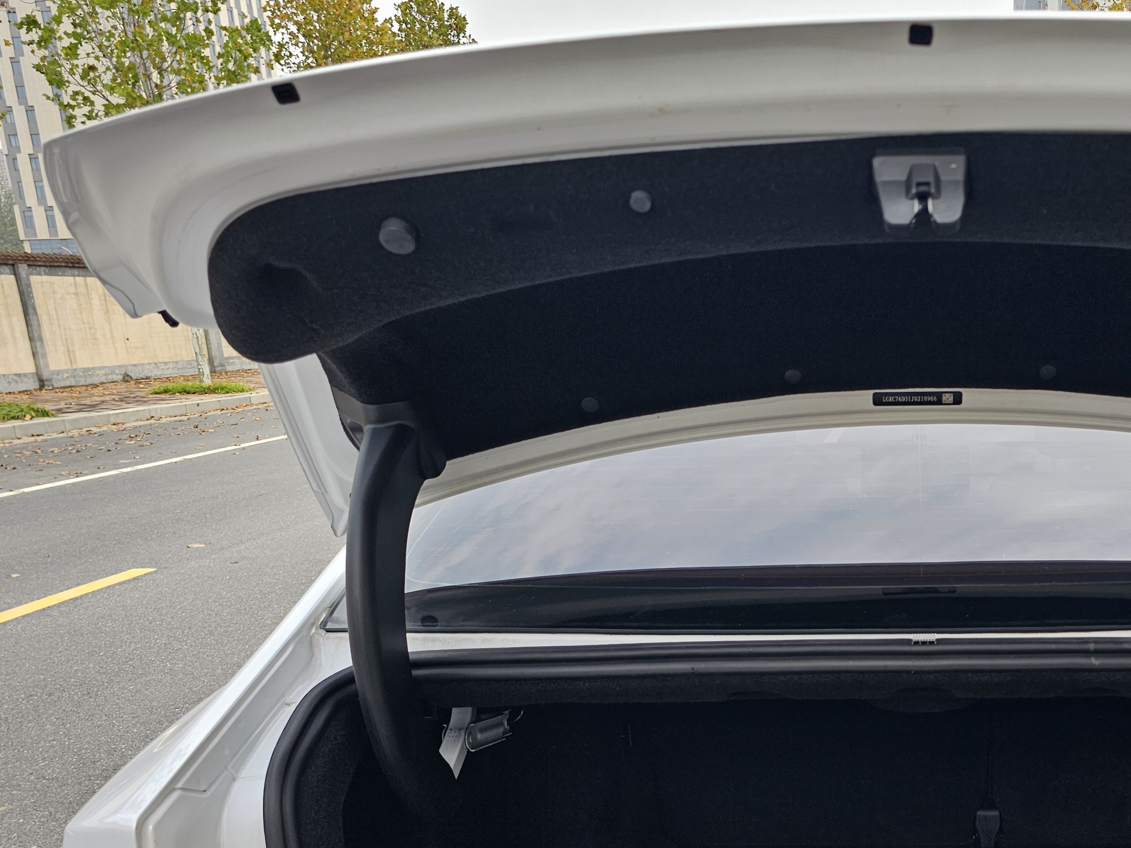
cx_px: 901
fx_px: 1242
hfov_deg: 46.5
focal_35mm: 38
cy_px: 691
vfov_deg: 36.3
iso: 10
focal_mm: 6.3
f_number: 1.7
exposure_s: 1/202
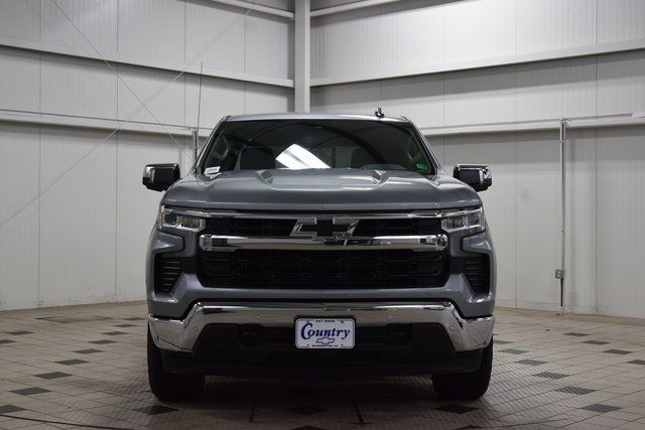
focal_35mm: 54
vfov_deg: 25.1
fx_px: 968
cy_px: 215
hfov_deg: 36.9
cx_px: 322
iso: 1250
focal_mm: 36
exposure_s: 1/60
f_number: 8
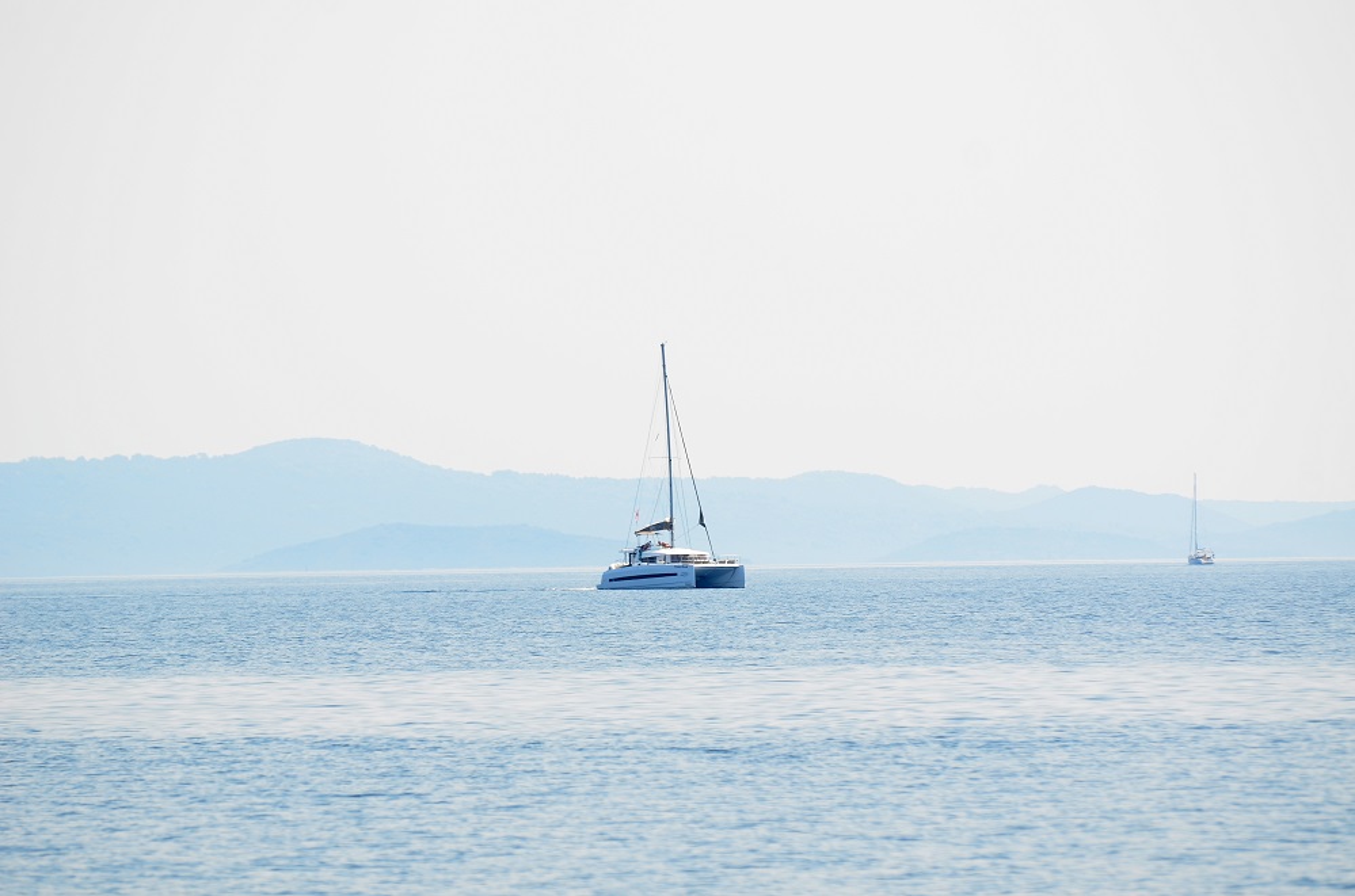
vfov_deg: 4.6
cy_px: 448
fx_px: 11265
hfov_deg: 6.9
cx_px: 678
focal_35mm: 300
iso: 100
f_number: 5.3
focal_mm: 200
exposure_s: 1/400
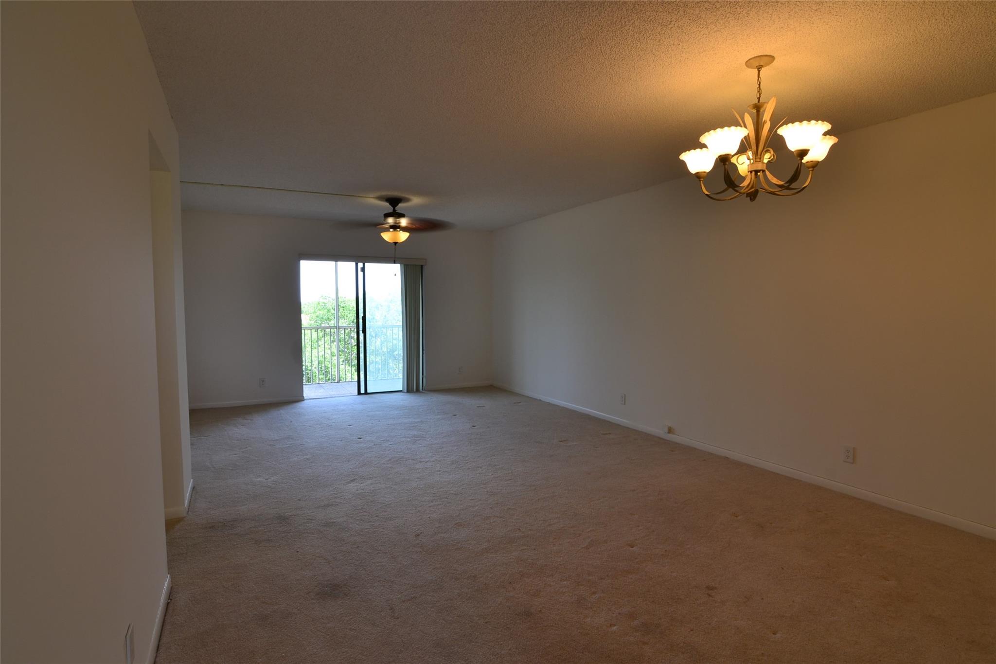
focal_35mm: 18
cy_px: 332
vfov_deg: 67.4
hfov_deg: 90.0
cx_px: 498
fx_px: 498
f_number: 11
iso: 100
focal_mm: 12
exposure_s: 1/8
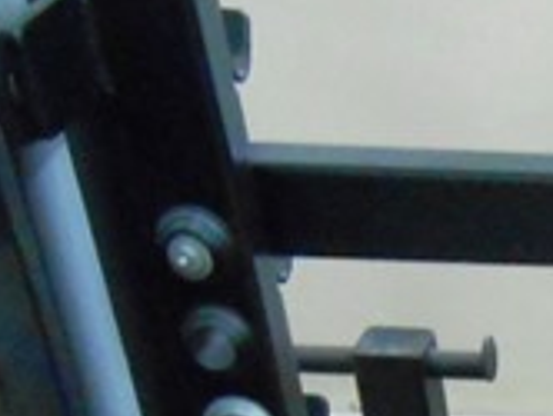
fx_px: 2000
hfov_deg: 13.5
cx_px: 1106
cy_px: 909
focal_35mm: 125
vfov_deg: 10.6
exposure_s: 1/40
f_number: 3.5
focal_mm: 4.6
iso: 800
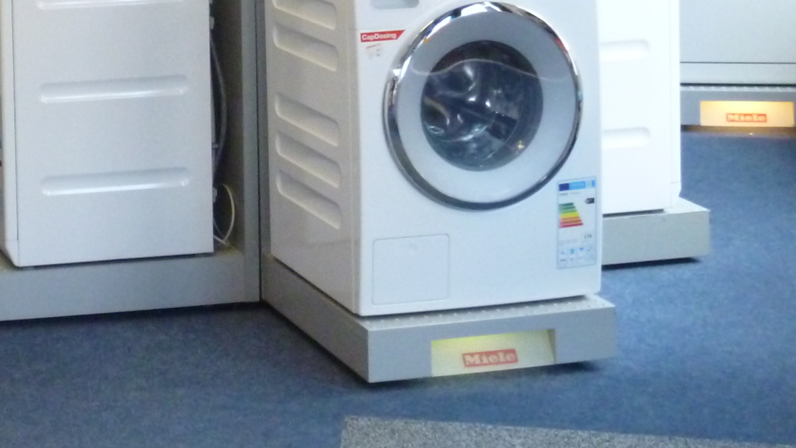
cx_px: -208
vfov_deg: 11.6
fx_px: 2111
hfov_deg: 19.8
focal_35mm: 100
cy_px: -214
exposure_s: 1/60
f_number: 3.6
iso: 320
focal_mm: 6.5
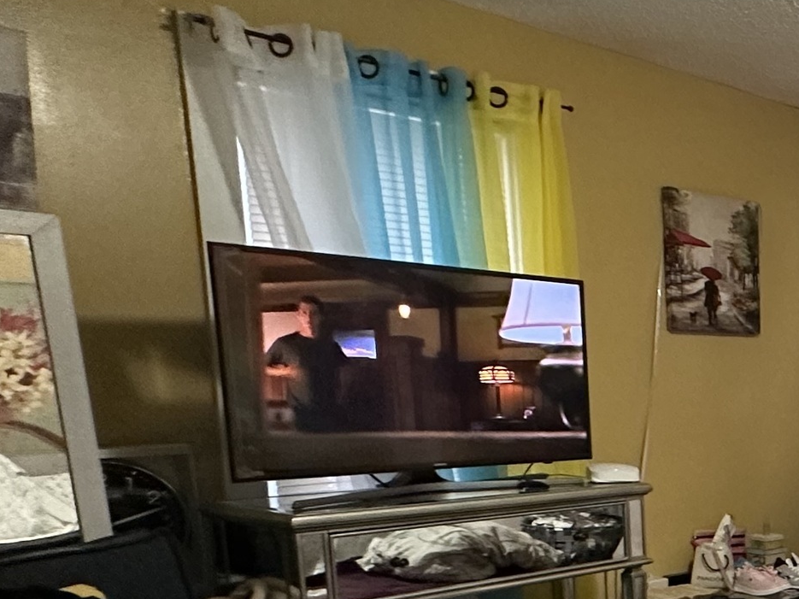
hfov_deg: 29.5
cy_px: 549
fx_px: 1062
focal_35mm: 46
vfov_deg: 30.0
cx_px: 1130
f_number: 2.2
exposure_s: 1/60
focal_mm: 2.22
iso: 400
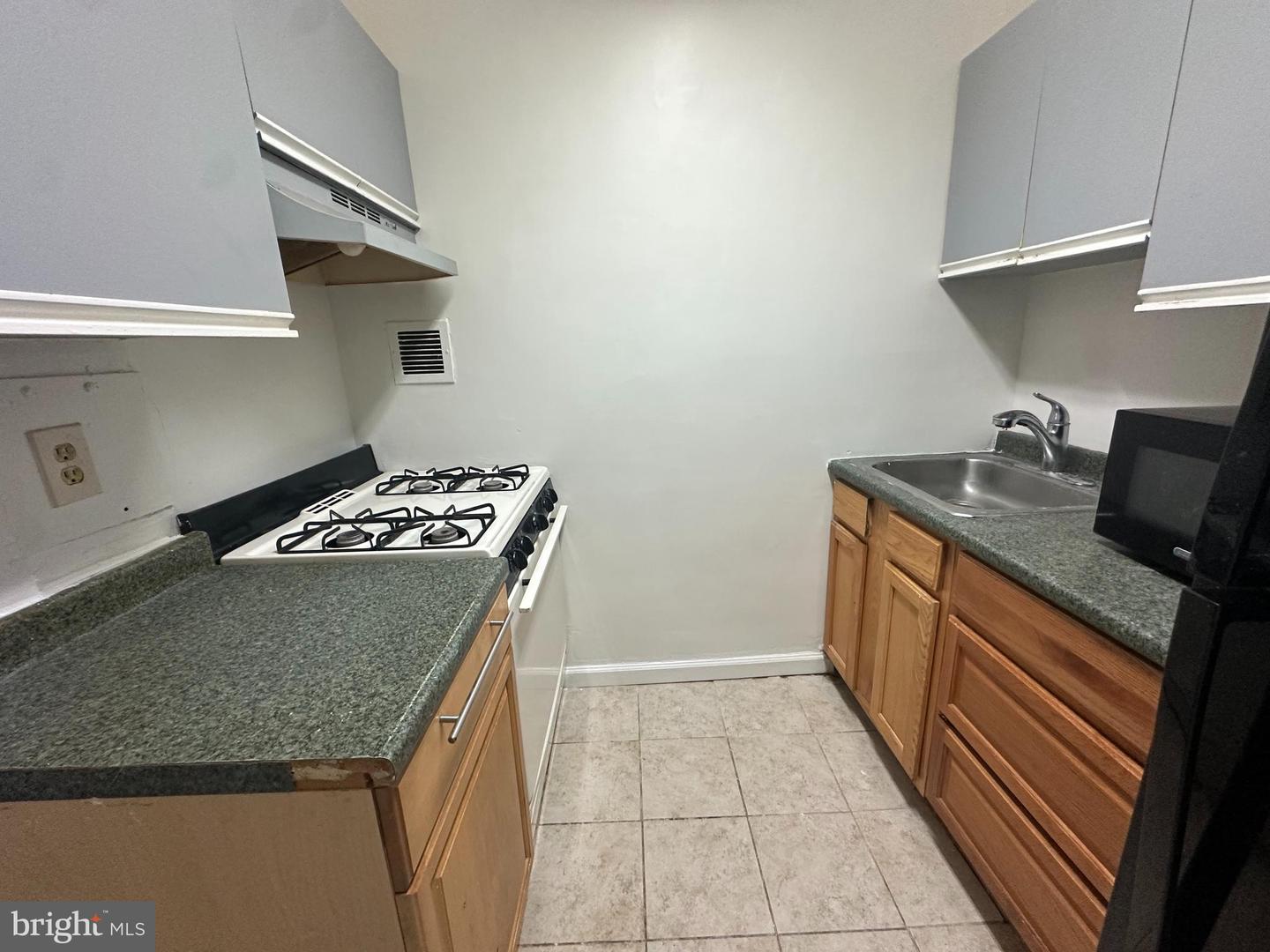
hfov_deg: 102.1
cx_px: 635
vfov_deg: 85.7
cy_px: 476
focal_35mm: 14
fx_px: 514
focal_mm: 2.22
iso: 250
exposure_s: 1/120
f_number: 2.2
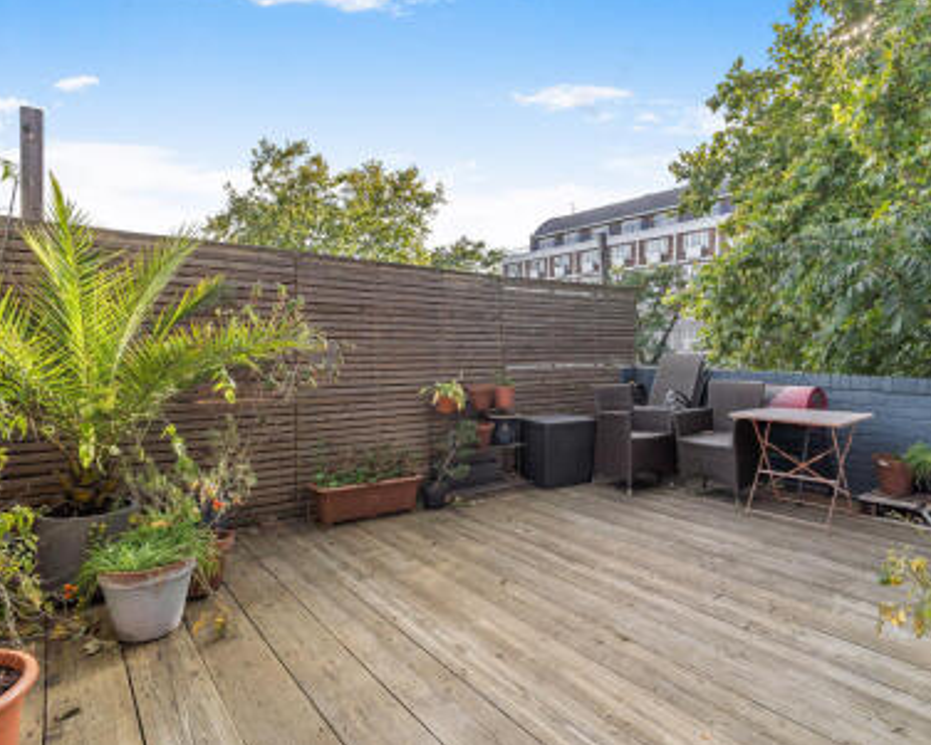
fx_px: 524
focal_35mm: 19
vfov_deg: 70.9
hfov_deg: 83.2
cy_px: 360
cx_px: 490
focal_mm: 16
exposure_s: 1/1000
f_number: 5.6
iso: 100
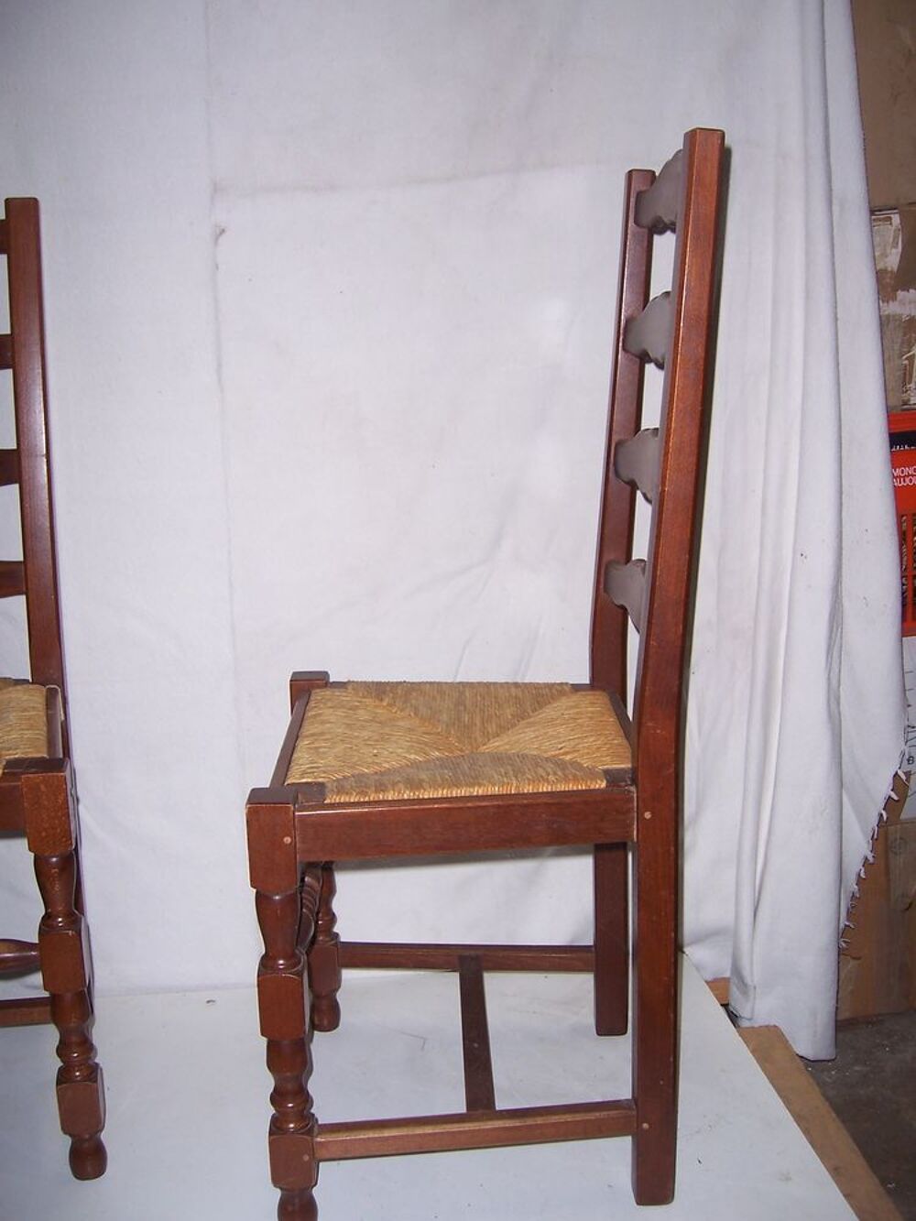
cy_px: 610
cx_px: 458
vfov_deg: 51.4
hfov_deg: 39.7
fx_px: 1270
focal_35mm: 36
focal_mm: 6
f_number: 3
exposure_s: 1/60
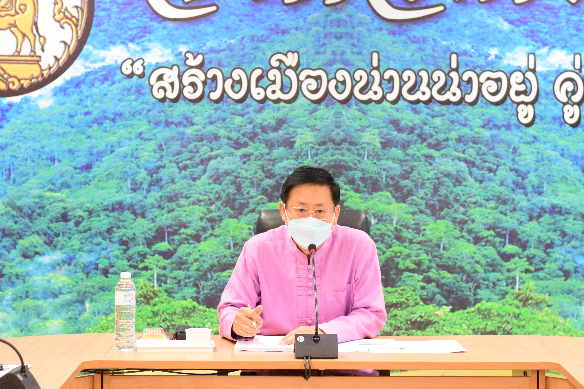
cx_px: 322
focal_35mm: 90
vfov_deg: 15.2
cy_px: 197
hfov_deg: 22.6
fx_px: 1460
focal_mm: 50
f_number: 3.5
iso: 4000
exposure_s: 1/320
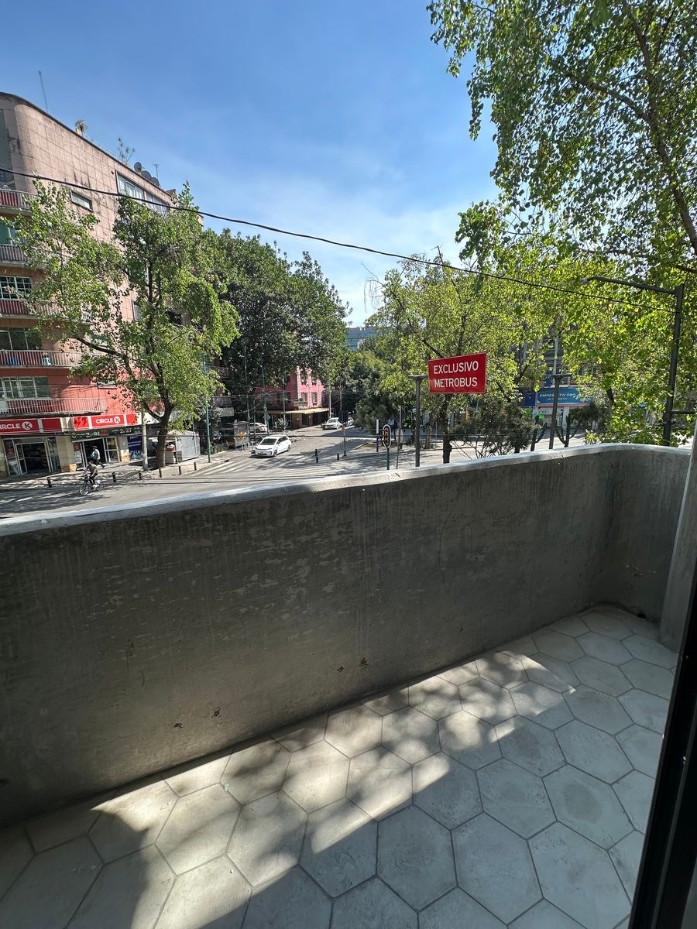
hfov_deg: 85.7
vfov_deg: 102.1
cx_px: 348
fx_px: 376
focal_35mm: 14
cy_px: 464
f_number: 2.2
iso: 40
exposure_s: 1/440
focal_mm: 2.22
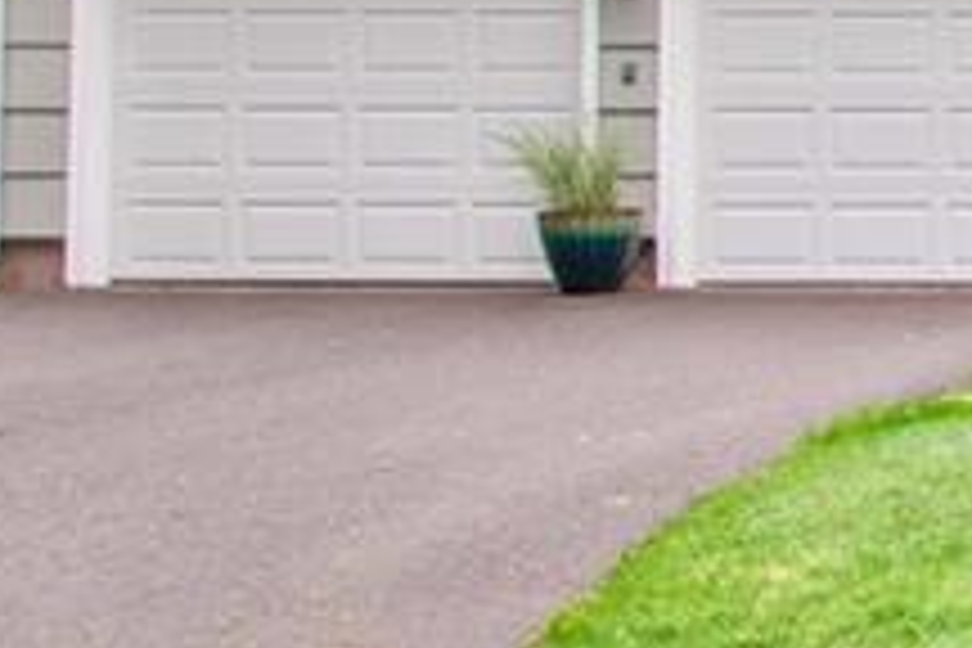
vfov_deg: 18.8
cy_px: 27
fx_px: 1917
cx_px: 1912
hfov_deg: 18.8
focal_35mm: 71
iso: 400
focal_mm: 10
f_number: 7.1
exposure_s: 1/200
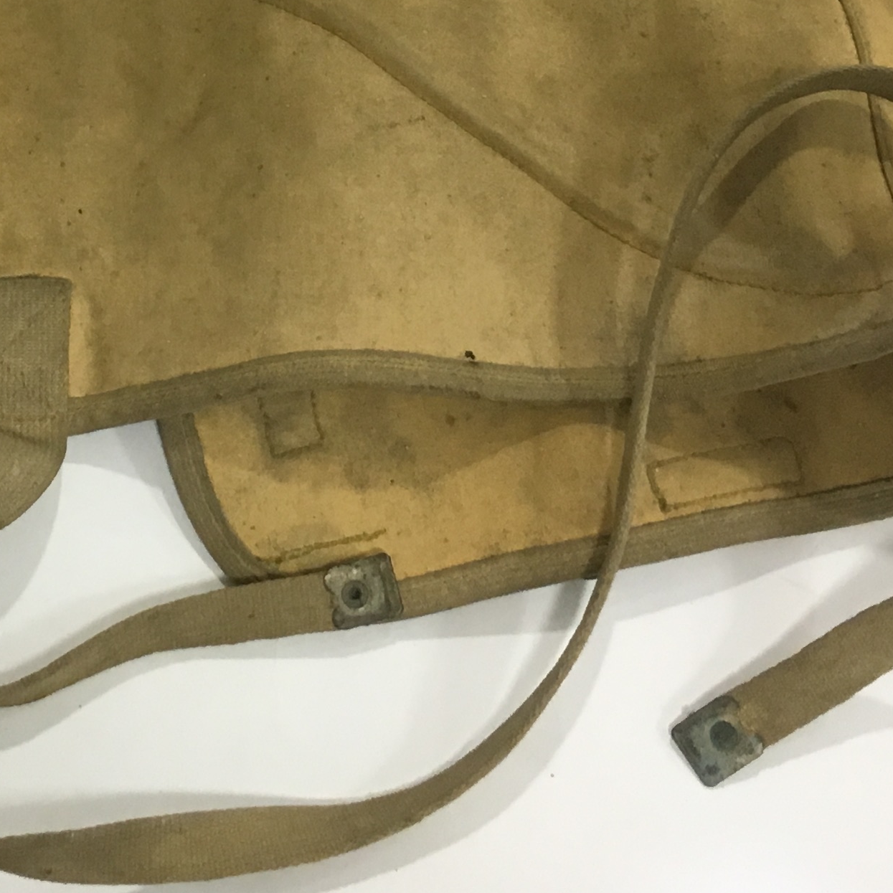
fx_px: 2422
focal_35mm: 83
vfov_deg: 19.8
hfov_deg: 20.4
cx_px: 48
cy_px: -128
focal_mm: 4.15
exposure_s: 1/33
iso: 64
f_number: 2.2
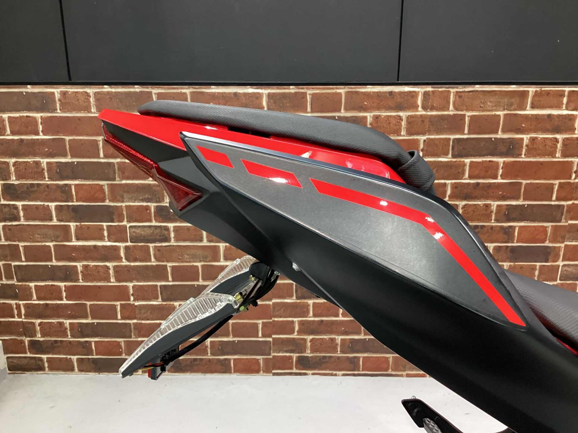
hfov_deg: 58.4
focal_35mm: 31
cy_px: 216
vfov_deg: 45.4
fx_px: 518
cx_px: 289
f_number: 2.4
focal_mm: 3.3
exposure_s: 1/40
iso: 320
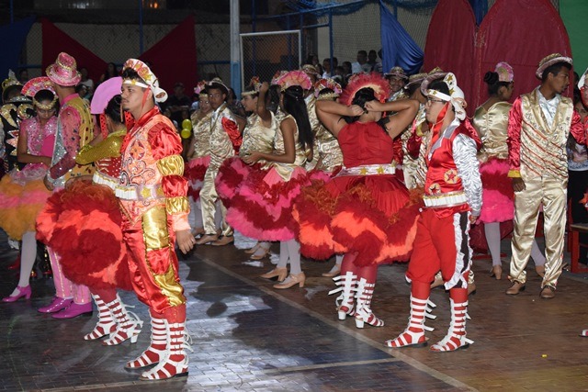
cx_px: 294
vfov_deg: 17.5
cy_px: 196
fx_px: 1274
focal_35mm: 78
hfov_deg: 26.0
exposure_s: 1/60
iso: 3200
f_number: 5.6
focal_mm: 52
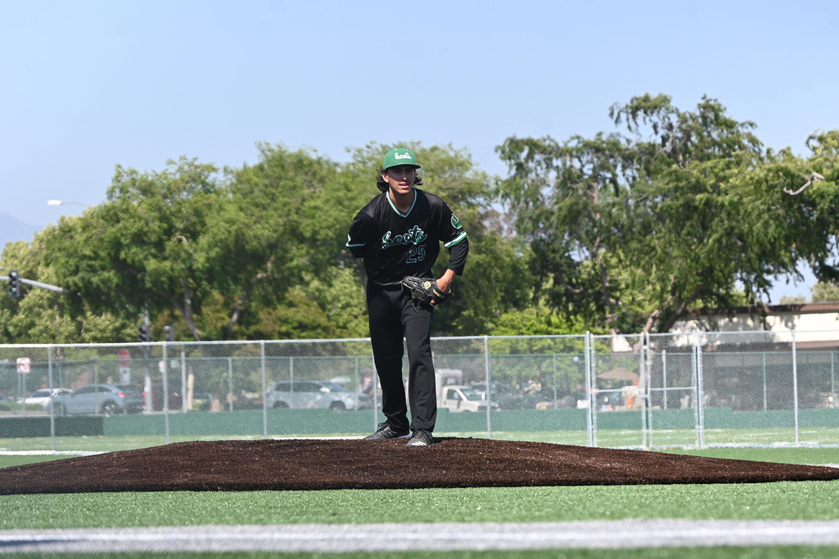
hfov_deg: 11.4
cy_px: 280
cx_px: 420
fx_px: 4194
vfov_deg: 7.6
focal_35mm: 180
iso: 140
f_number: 5.6
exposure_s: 1/500
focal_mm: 120
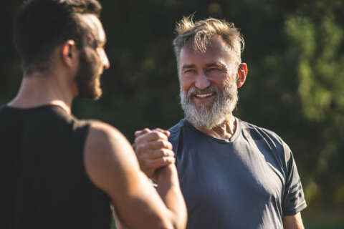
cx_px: 172
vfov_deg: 10.2
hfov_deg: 15.2
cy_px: 114
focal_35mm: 135
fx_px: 1290
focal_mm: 135
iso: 100
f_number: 2.5
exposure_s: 1/3200
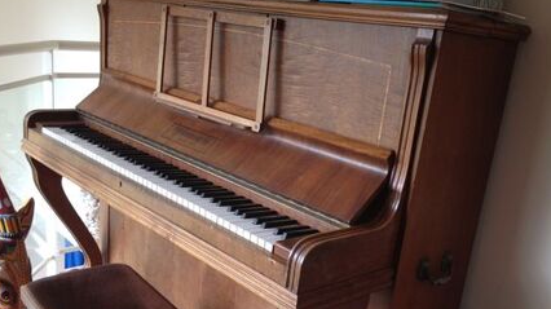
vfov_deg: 27.5
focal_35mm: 43
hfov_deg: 47.4
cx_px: 277
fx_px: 628
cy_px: 204
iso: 50
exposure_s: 1/40
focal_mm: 4.28
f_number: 2.4
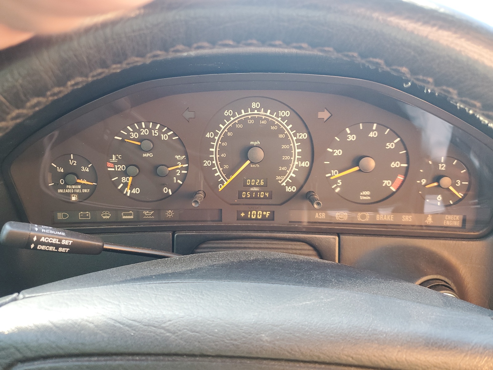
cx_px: 246
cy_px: 185
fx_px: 370
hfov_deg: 67.3
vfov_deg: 53.1
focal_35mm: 26
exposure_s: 1/60.2
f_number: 1.5
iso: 98
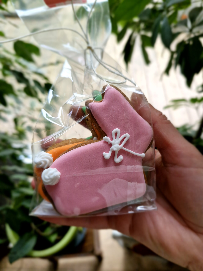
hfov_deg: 58.9
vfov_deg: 73.9
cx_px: 102
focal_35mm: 23
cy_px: 136
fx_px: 180
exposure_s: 1/50
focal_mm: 5.54
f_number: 1.8
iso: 64
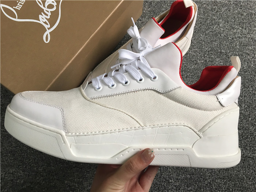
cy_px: 96
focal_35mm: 29
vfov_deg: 48.2
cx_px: 128
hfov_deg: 61.7
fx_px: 214
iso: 80
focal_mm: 4.15
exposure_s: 1/33
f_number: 2.2
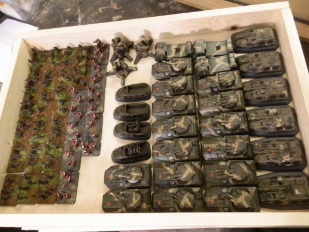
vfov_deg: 49.7
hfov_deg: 63.4
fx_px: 250
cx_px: 154
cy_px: 116
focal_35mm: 28
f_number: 3.1
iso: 400
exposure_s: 1/30
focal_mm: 5
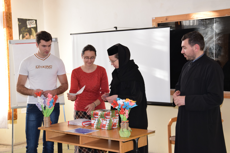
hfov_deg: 33.4
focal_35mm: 60
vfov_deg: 22.6
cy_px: 76
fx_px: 383
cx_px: 115
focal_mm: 40
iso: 800
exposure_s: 1/100
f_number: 6.3
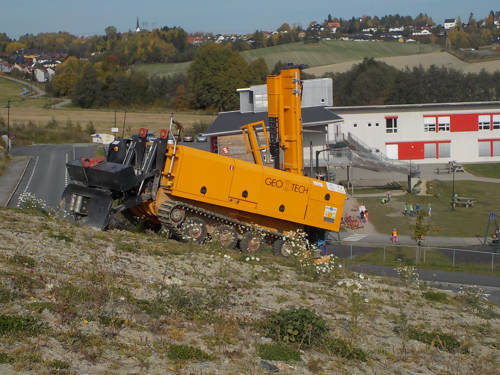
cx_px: 250
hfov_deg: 27.4
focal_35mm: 71
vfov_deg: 20.7
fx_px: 1026
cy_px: 188
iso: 125
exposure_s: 1/1000
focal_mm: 9.7
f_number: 5.3
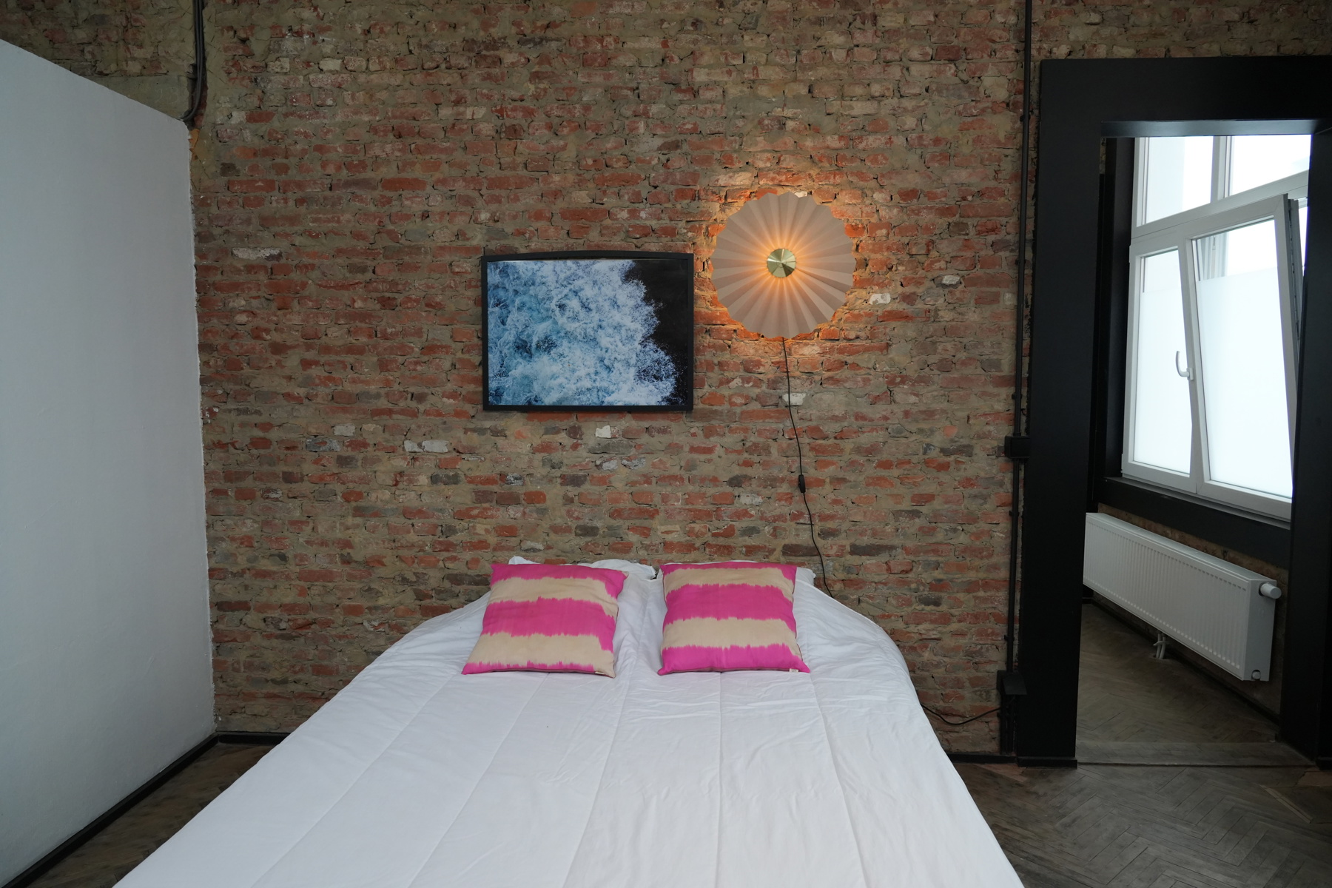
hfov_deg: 73.7
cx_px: 666
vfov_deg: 53.1
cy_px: 444
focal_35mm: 24
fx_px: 888
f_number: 6.3
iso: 3200
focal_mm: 24
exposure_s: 1/160
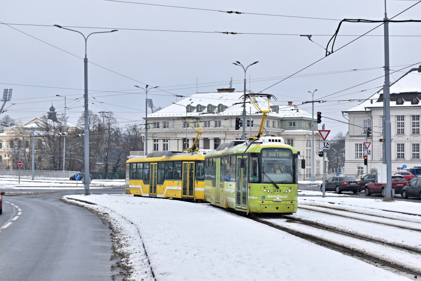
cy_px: 140
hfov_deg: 31.9
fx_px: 737
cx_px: 210
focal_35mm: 63
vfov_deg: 21.6
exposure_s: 1/400
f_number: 7.1
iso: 320
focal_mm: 42
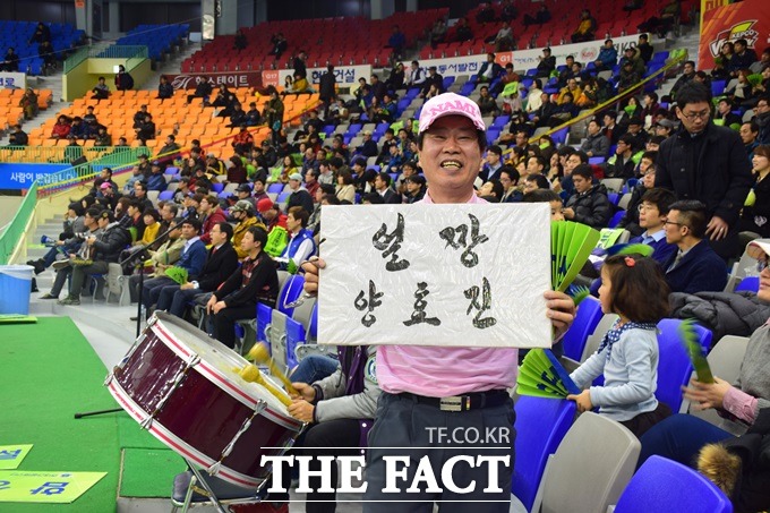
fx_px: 834
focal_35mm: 39
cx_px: 385
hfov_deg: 49.6
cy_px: 256
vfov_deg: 34.2
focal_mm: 26
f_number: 6.3
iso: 400
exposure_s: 1/20
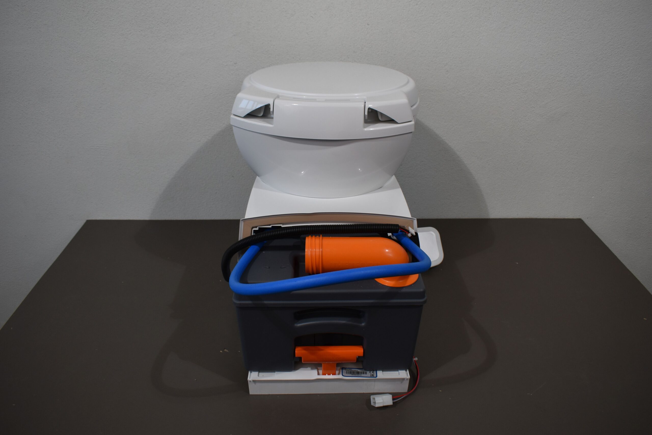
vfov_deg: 47.9
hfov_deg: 67.4
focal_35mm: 27
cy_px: 218
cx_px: 326
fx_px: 489
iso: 400
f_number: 5
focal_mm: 18
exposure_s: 1/250
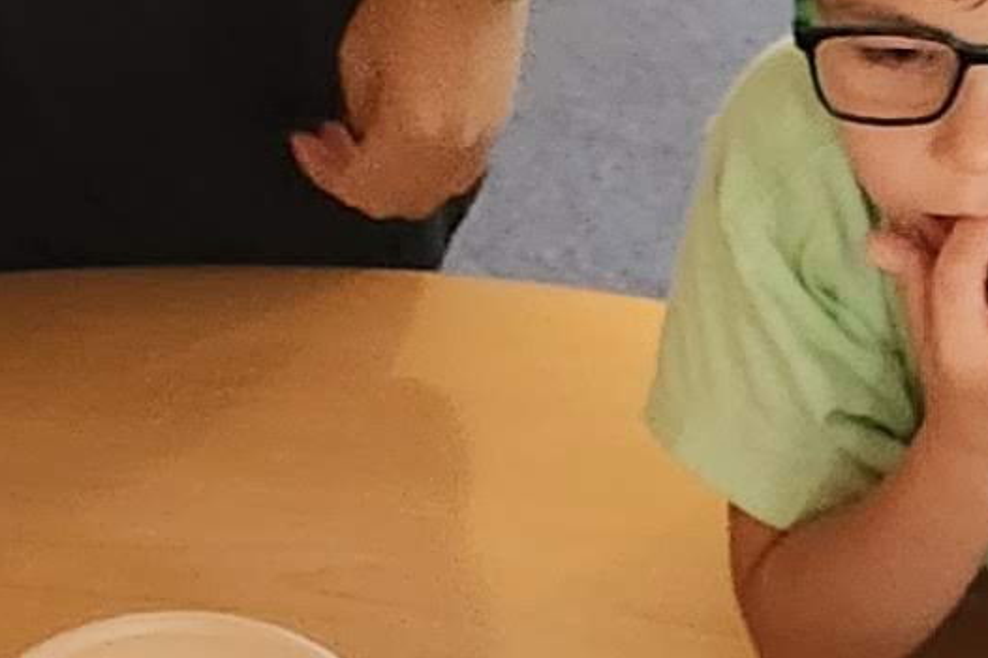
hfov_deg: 11.2
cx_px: 54
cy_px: 801
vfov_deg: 7.5
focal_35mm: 182
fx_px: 4992
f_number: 1.8
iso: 640
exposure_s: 1/40
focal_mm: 5.4
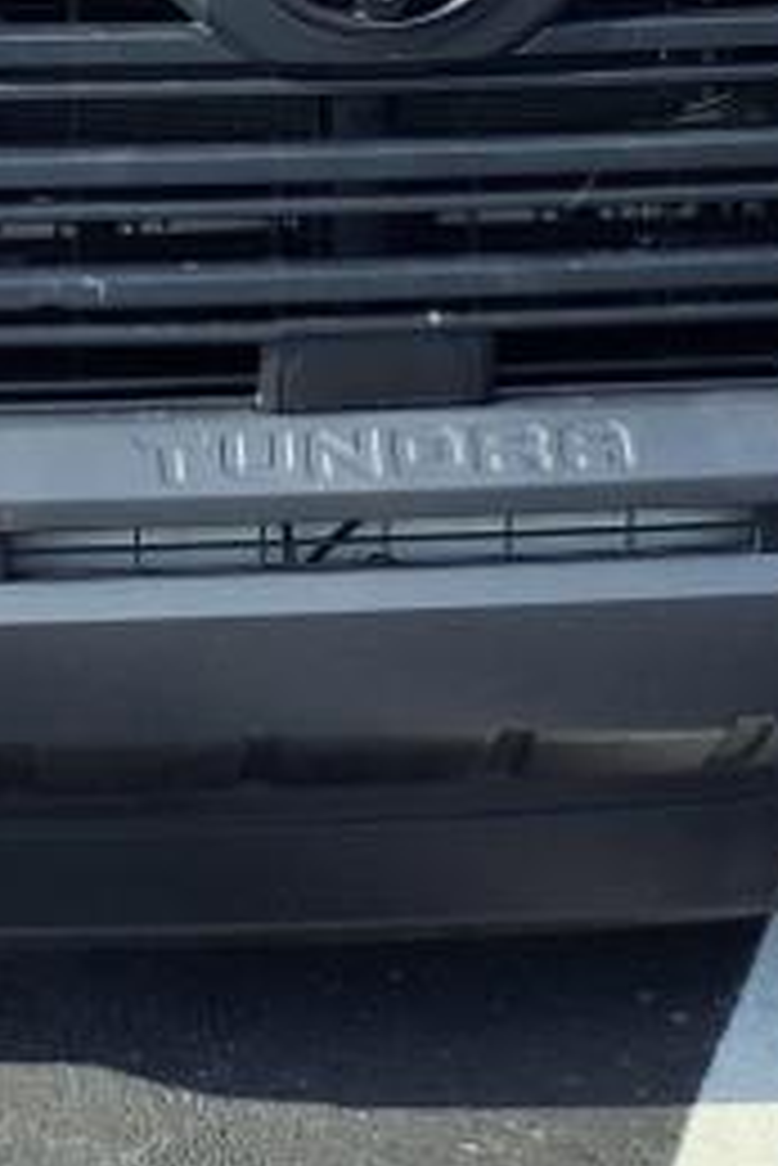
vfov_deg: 17.9
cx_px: 198
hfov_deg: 12.3
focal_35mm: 111
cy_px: -14
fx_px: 3593
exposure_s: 1/1250
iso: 40
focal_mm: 3.58
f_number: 1.9
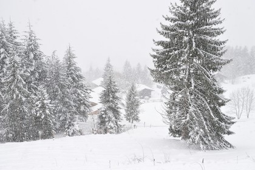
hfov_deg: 41.1
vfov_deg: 28.1
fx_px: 340
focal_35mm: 48
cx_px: 128
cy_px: 85
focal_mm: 48
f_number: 7.1
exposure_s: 1/250
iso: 200
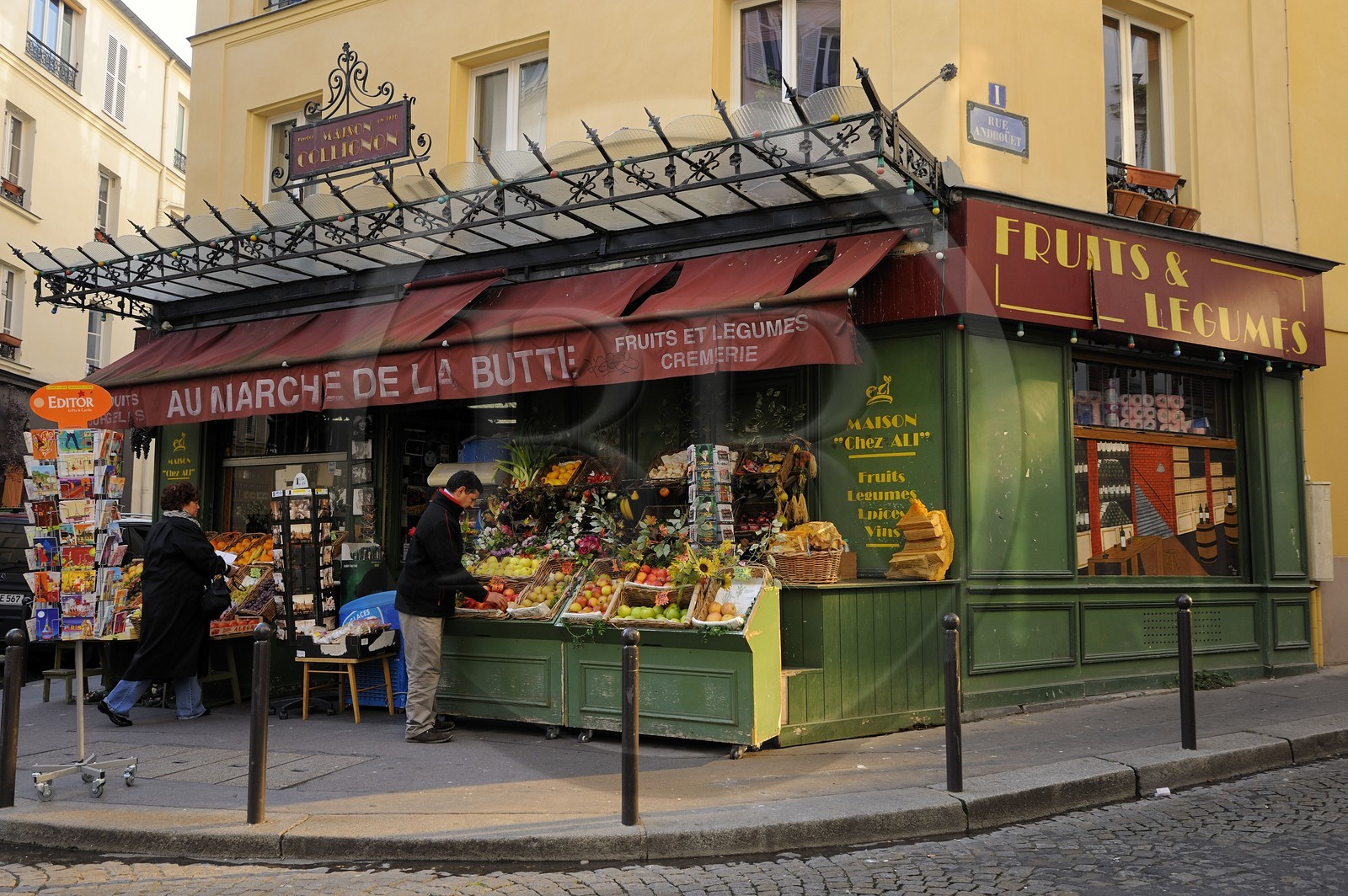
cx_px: 674
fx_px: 1160
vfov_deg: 42.3
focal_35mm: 31
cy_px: 448
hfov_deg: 60.3
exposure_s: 1/125
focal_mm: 31
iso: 400
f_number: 9
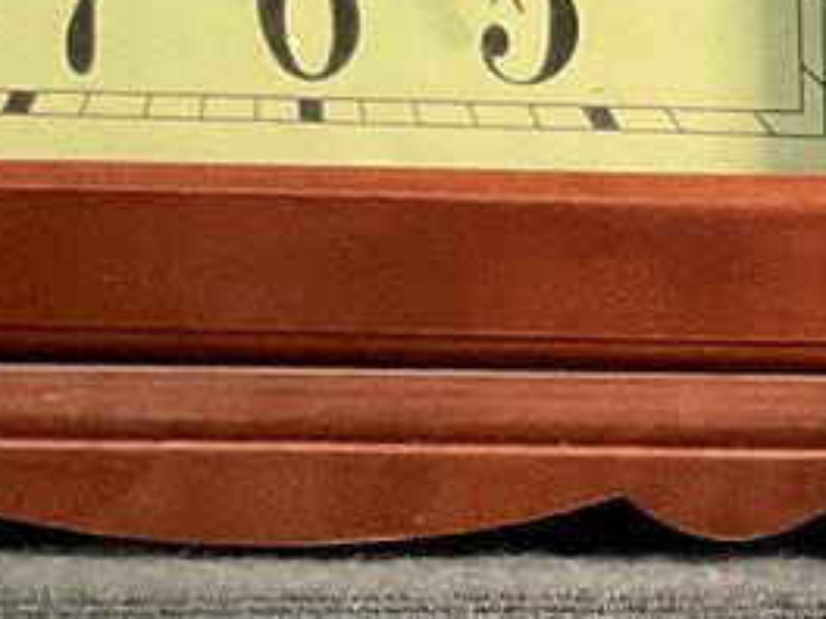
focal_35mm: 166
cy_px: 758
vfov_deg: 8.8
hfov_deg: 11.1
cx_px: 1519
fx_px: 3961
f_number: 1.8
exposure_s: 1/60
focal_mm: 3
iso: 200
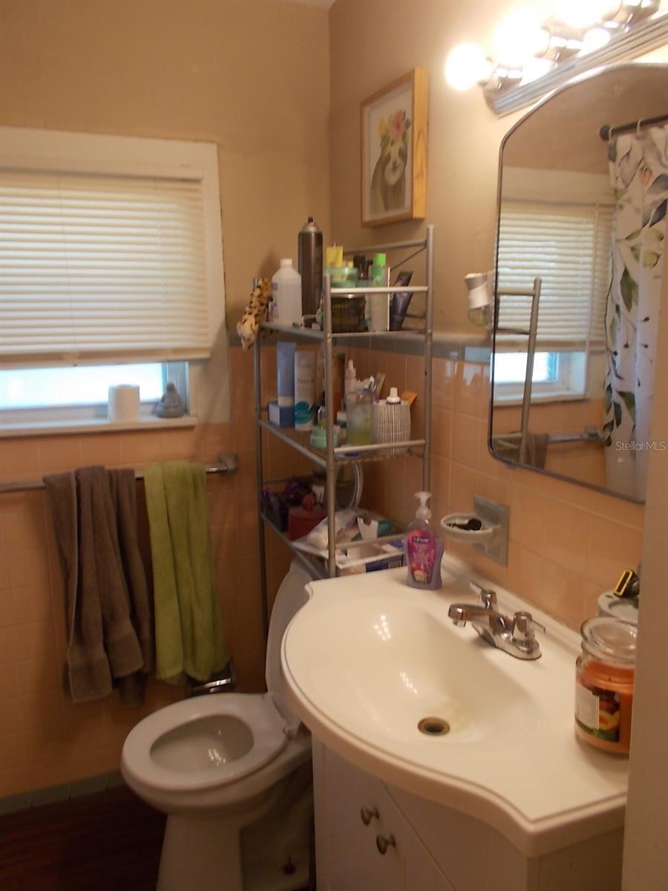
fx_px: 669
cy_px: 446
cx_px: 334
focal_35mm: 26
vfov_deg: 67.3
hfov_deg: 53.1
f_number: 3.2
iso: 125
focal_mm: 4.6
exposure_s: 1/25
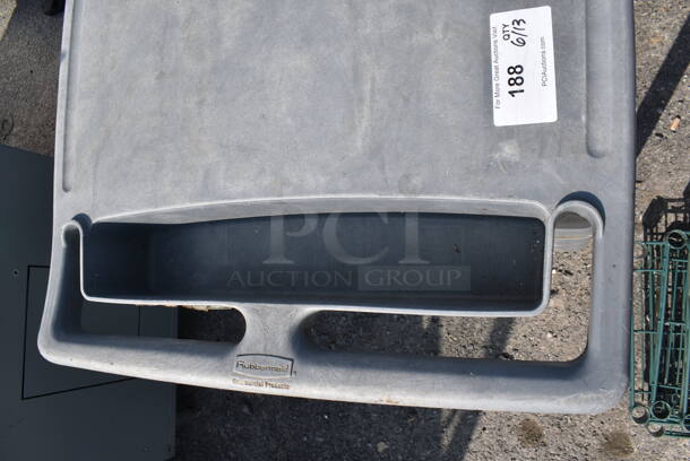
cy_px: 230
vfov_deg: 48.0
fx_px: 518
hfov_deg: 67.3
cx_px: 345
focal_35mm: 27
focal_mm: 18
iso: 200
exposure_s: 1/500
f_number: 8
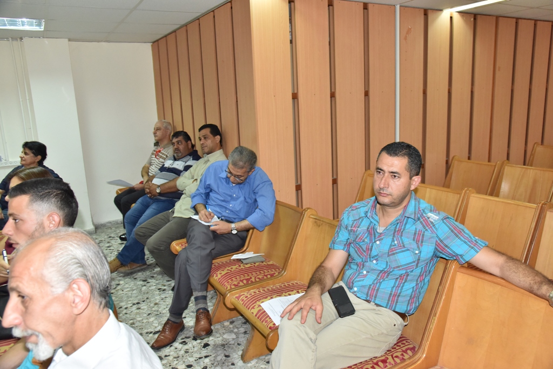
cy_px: 184
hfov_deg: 67.4
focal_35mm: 27
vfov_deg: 47.9
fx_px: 415
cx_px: 276
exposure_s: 1/160
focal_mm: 27
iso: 2500
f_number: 6.3
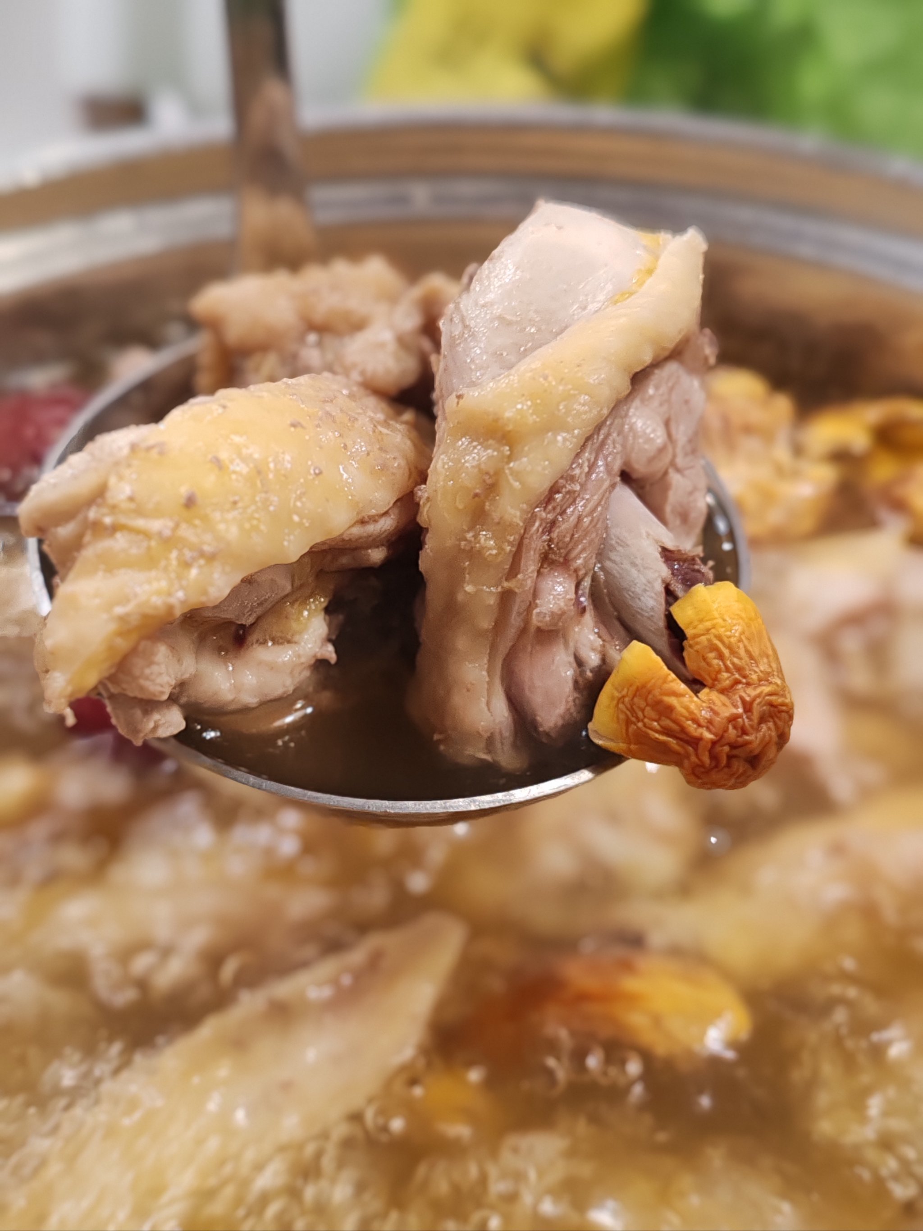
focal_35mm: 54
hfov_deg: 27.0
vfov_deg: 35.5
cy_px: 616
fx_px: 1920
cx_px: 462
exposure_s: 1/100
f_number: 4
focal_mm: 6.12
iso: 1250
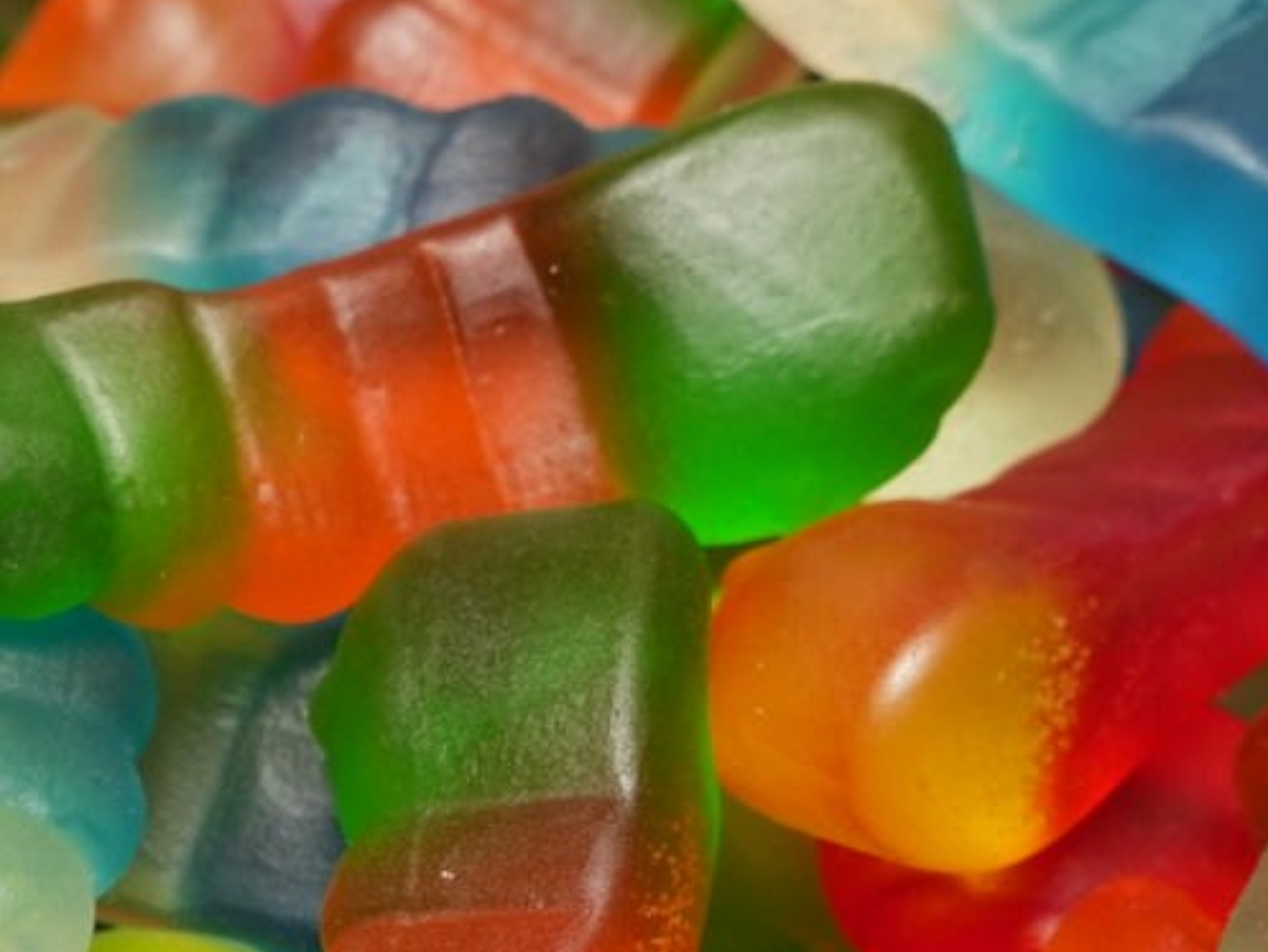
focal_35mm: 271
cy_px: 1201
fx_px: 9929
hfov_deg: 7.2
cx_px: -676
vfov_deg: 5.5
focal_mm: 70
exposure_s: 1/160
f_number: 13
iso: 640
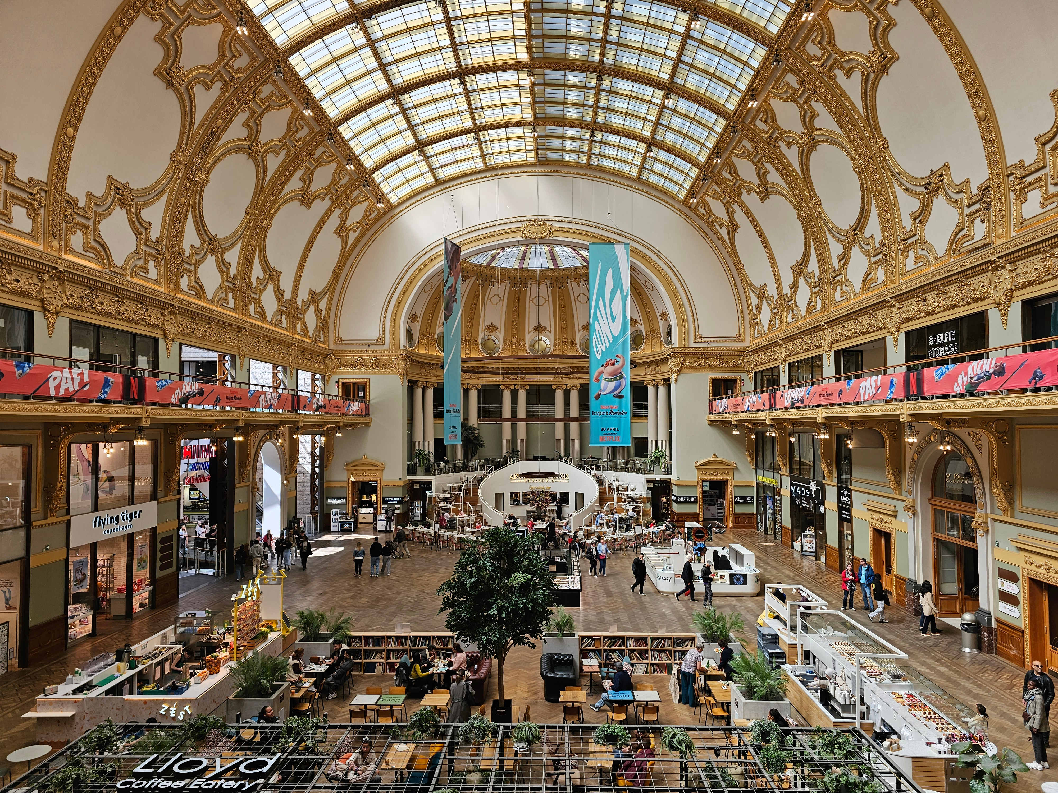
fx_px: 703
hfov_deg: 73.9
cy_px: 396
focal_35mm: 23
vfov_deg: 58.9
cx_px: 529
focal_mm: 6.3
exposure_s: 1/180
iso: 32
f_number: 1.7
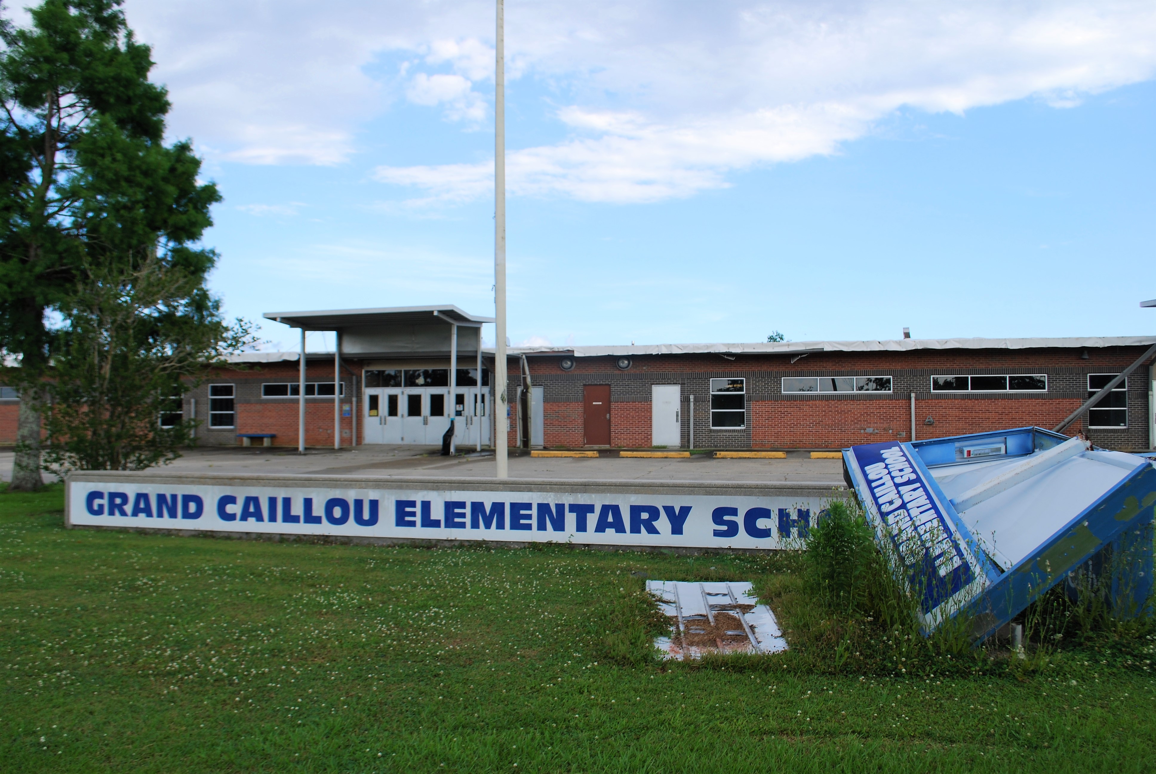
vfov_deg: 43.7
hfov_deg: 61.9
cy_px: 387
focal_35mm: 30
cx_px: 578
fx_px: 964
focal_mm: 20
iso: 100
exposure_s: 1/160
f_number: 6.3
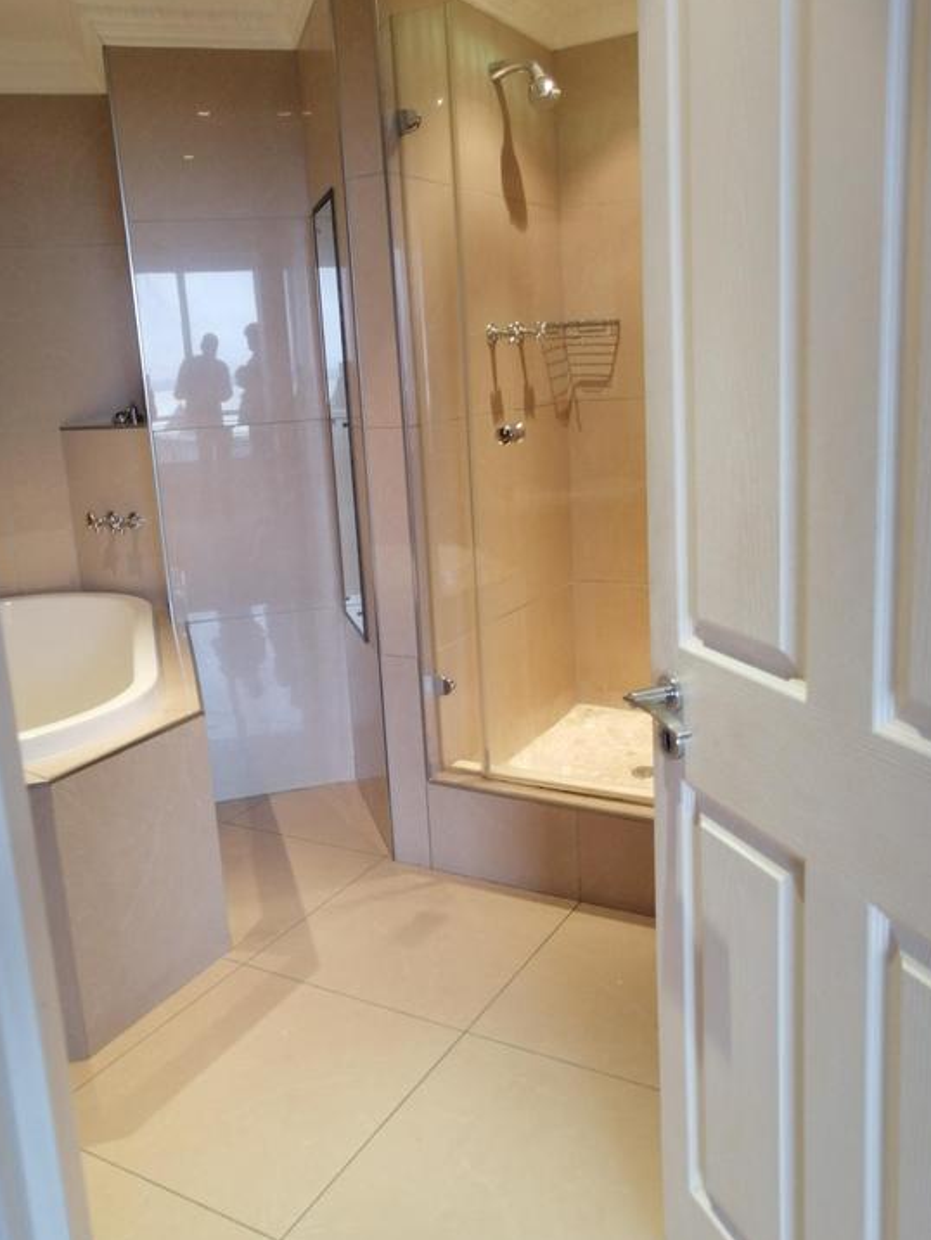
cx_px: 450
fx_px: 1040
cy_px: 598
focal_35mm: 29
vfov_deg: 61.6
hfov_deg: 48.2
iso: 320
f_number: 1.8
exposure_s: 1/30
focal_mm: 3.96
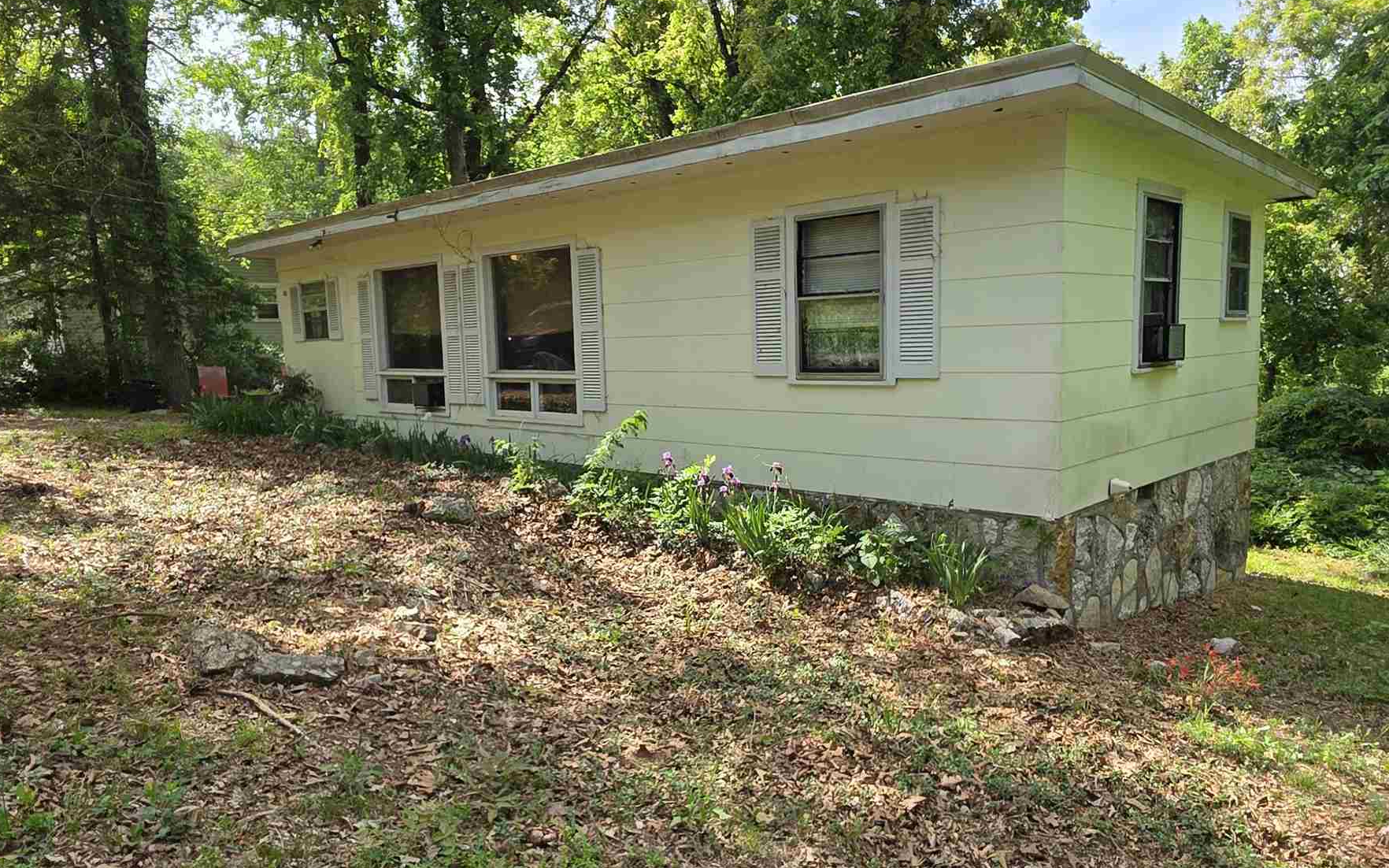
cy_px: 467
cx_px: 659
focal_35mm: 24
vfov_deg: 51.0
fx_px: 908
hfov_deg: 74.7
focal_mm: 2.2
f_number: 1.9
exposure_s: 1/763
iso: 40
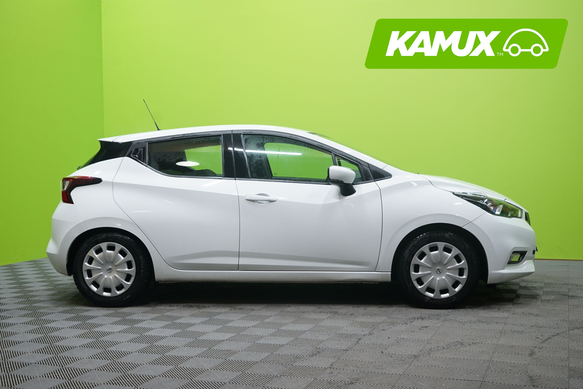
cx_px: 292
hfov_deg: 45.4
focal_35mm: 43
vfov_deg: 31.2
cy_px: 194
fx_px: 696
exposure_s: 1/20
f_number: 5
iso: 800
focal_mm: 43
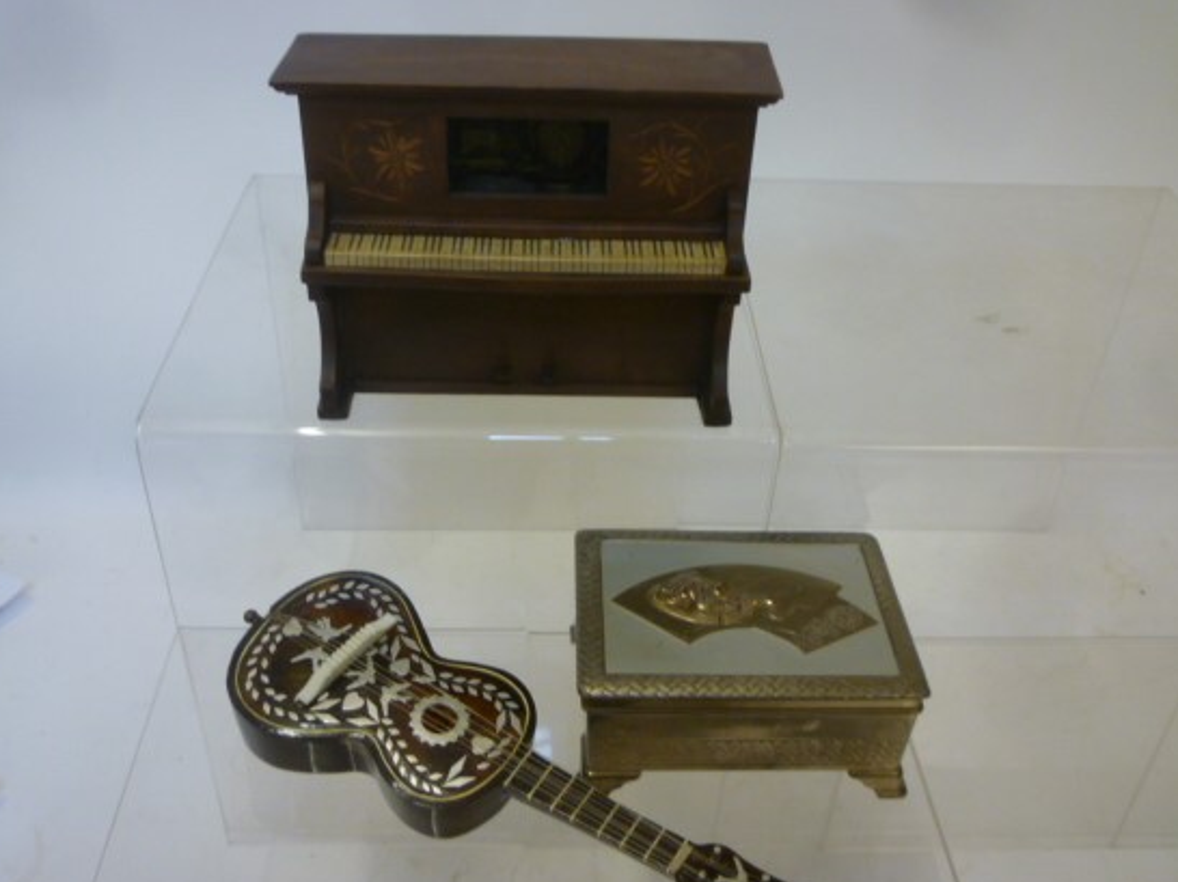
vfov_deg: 41.7
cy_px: 496
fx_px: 1157
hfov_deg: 53.9
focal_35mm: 34
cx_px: 552
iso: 160
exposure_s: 1/30
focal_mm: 5.2
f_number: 3.3
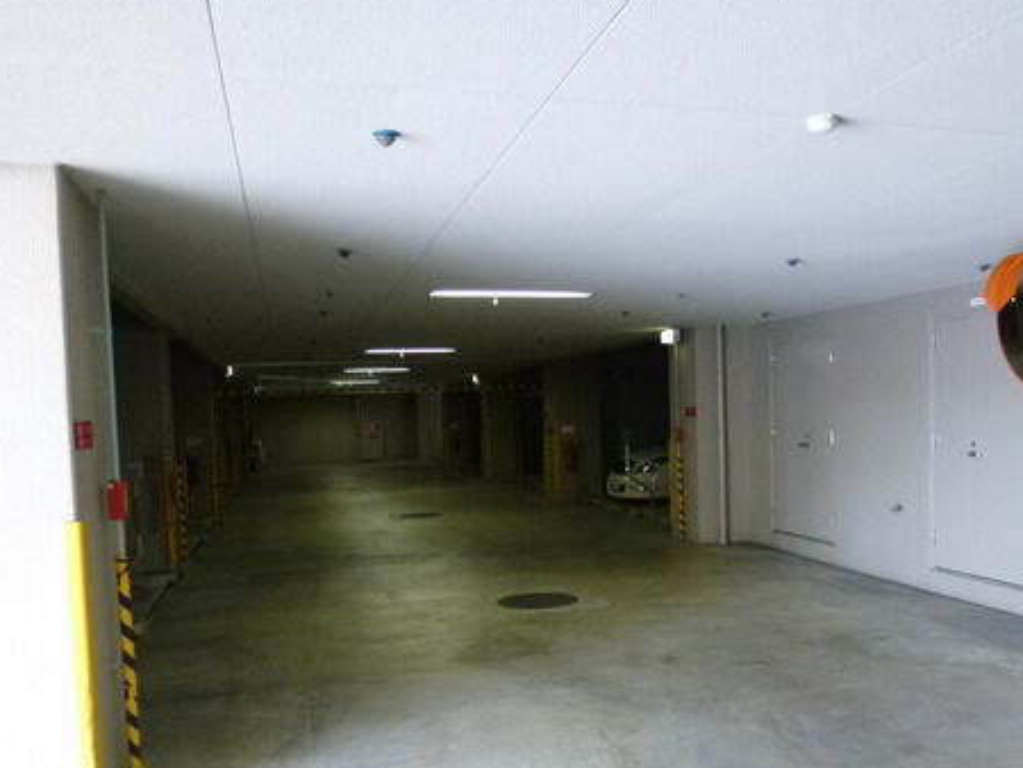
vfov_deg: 43.9
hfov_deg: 56.5
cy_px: 477
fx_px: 946
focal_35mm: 32
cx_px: 598
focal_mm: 4.3
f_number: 2.2
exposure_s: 1/50
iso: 400
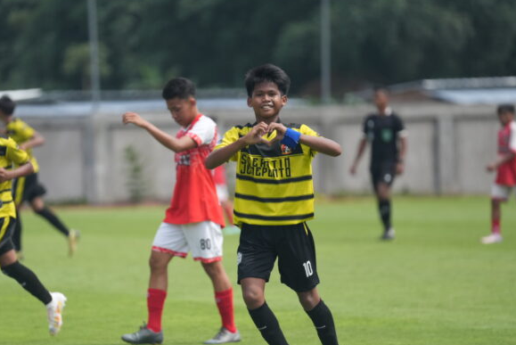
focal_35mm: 259
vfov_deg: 5.3
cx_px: 217
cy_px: 189
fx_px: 3715
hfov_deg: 7.9
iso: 800
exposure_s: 1/5000
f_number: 2.8
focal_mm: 200
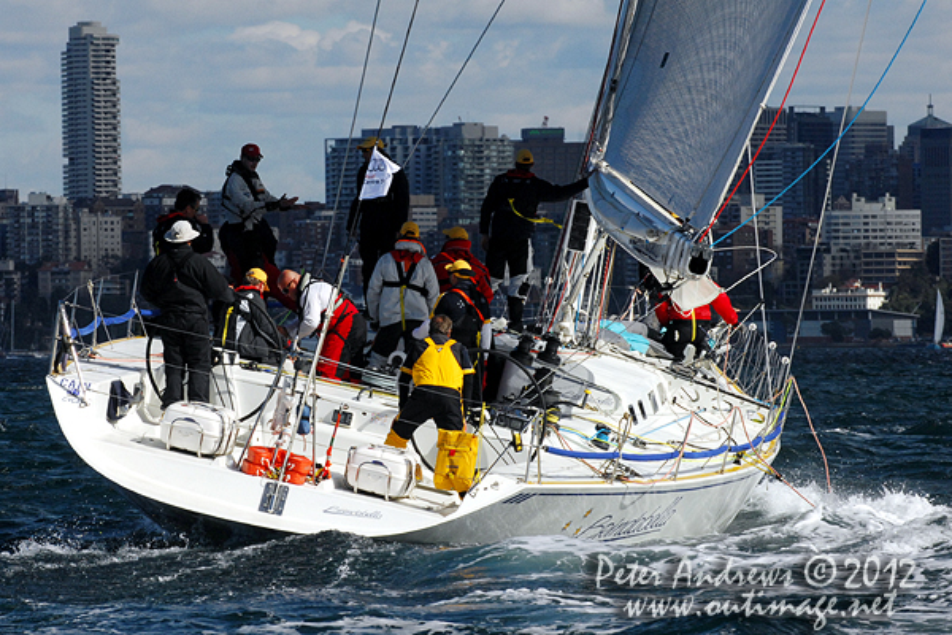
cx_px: 476
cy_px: 318
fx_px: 7536
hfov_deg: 7.2
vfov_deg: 4.8
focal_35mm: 285
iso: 400
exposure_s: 1/1000
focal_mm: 190
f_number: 8
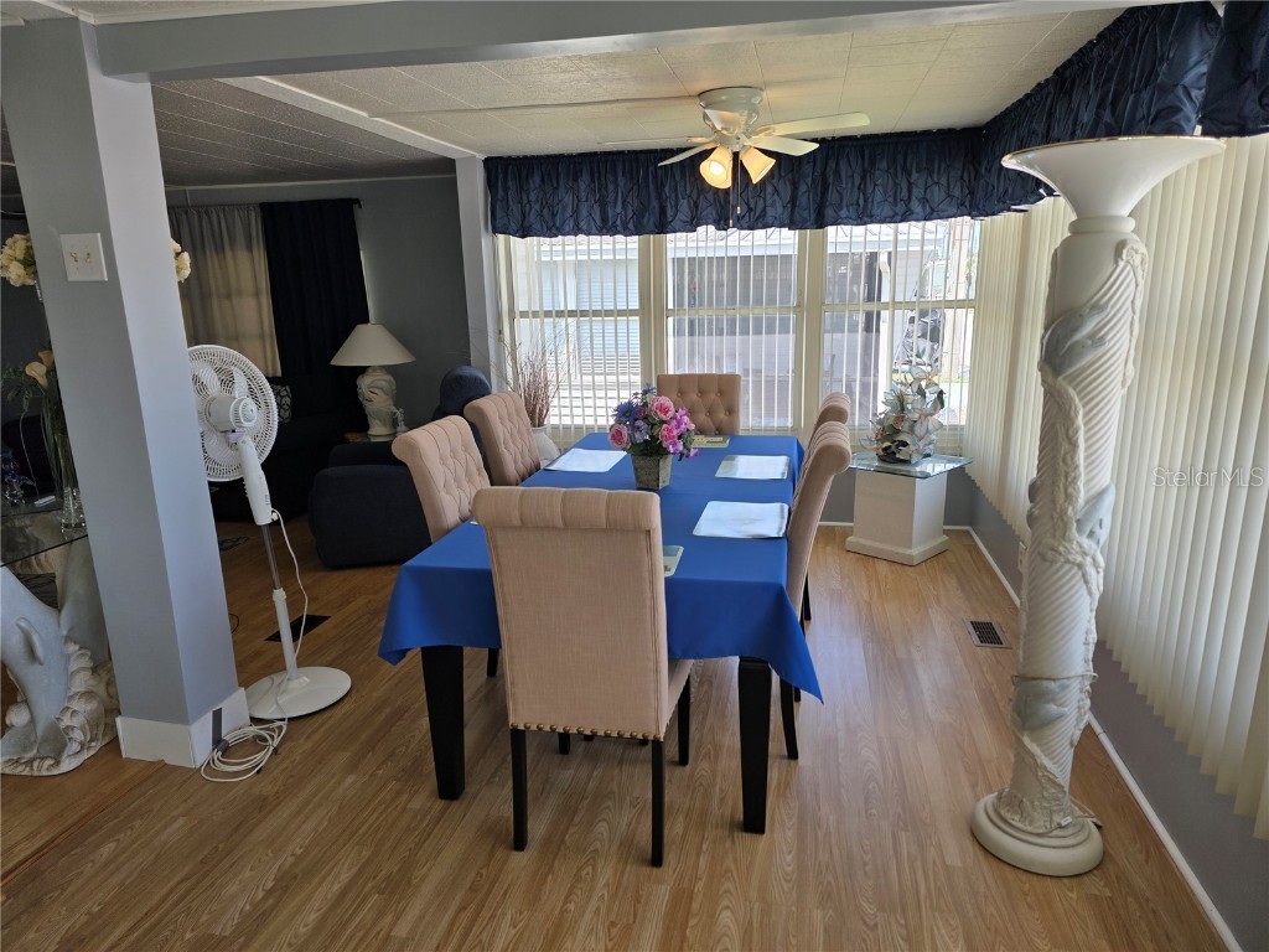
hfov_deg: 73.9
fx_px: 843
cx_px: 634
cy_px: 476
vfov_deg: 58.9
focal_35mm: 23
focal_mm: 6.3
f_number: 1.7
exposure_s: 1/120
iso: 12
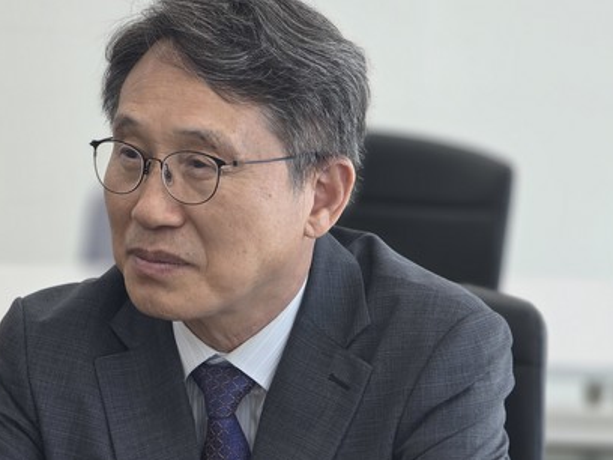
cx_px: 191
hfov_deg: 11.7
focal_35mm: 169
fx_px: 2993
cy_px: 265
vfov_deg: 8.8
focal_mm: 18.6
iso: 64
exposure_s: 1/60
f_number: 3.4
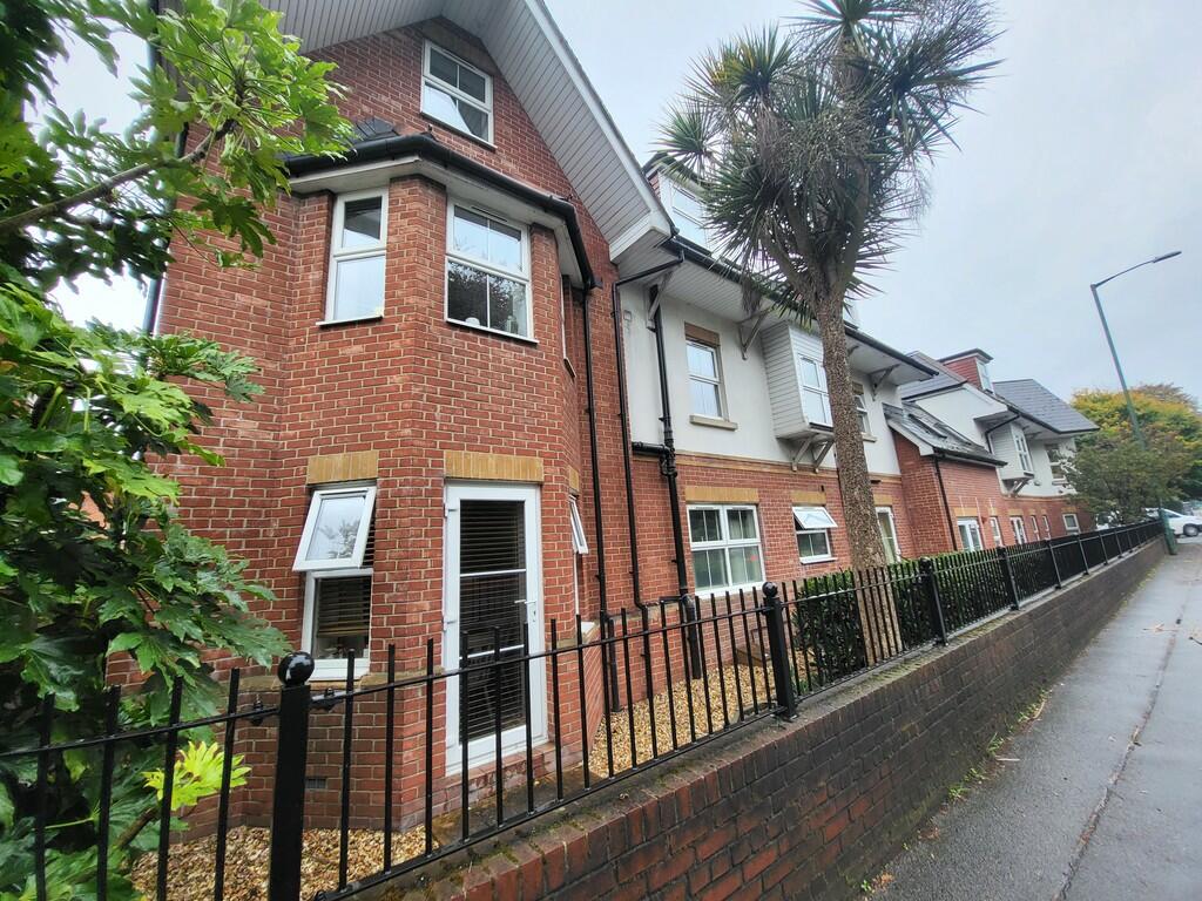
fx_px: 451
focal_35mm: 13
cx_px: 601
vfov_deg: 89.9
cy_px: 450
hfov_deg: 106.2
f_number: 2.2
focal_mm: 1.74
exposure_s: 1/100
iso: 50
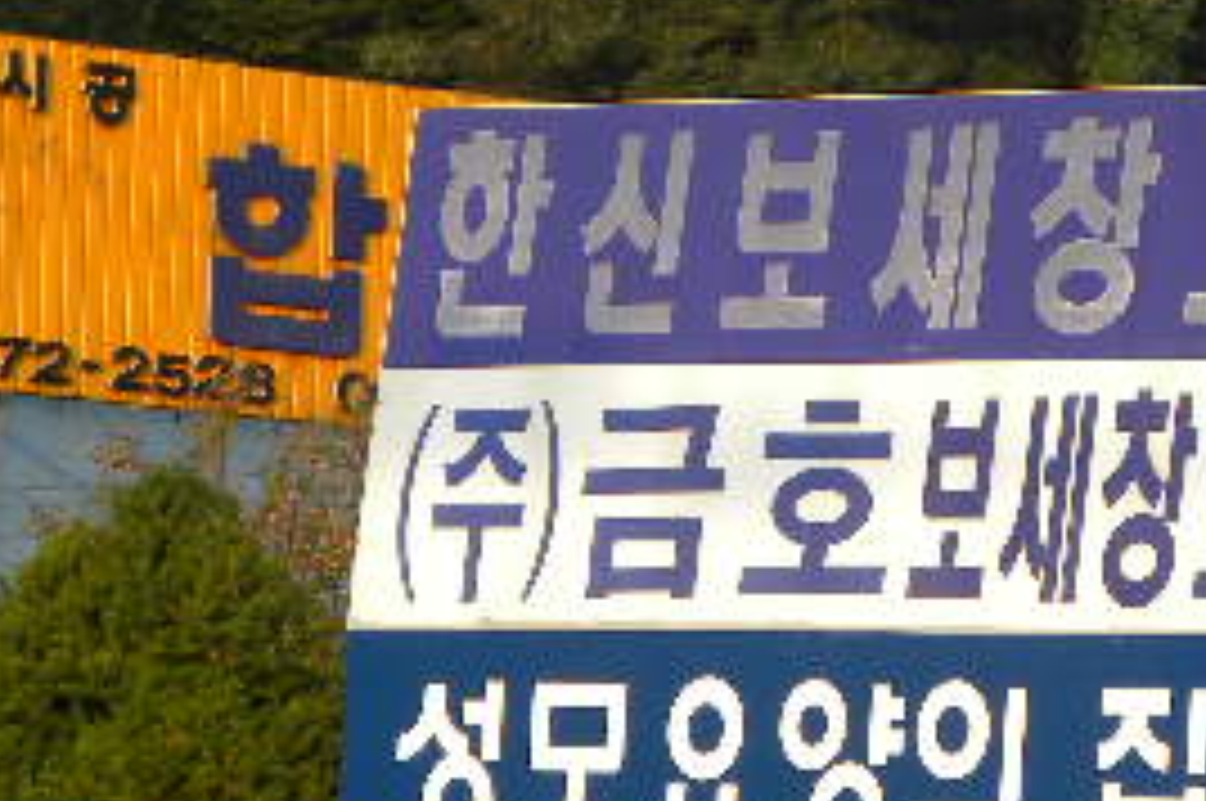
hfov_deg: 5.1
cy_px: 400
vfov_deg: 3.4
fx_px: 13484
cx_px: 454
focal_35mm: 403
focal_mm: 28.8
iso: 64
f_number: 4.5
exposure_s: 1/93.6
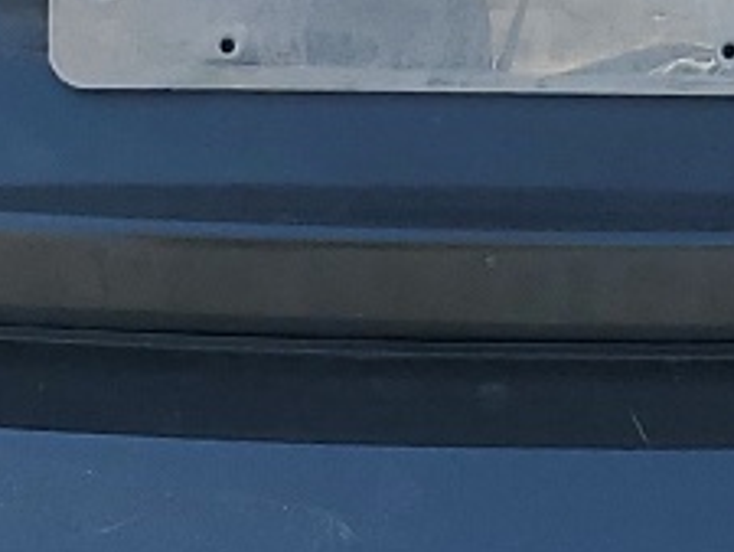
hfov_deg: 10.7
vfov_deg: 7.8
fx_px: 3925
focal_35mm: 185
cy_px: -402
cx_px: 414
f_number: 1.5
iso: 50
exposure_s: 1/1667
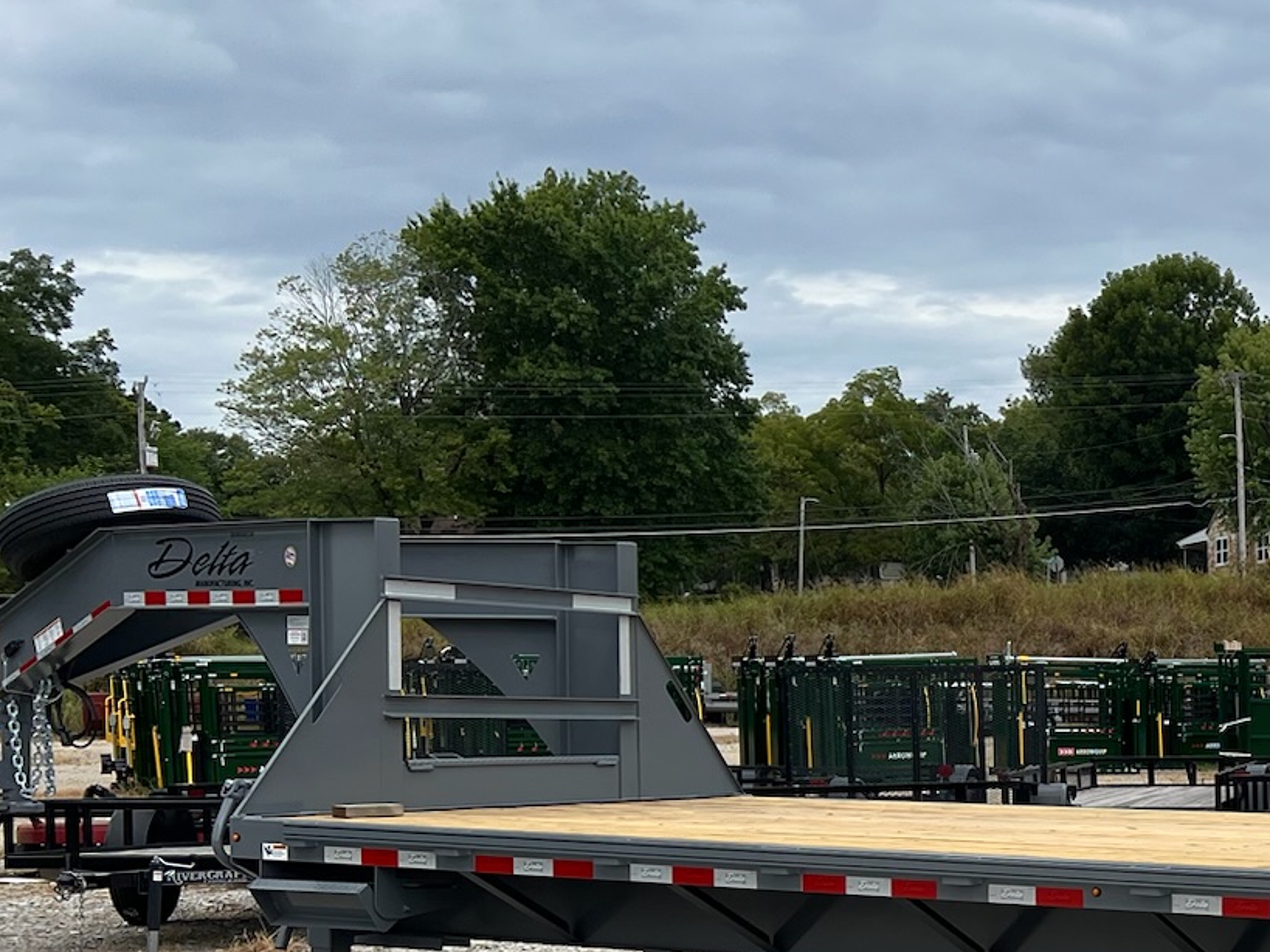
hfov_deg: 26.5
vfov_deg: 22.0
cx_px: 1531
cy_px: 862
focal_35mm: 65
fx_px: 2384
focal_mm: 5.7
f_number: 1.5
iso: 50
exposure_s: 1/2513
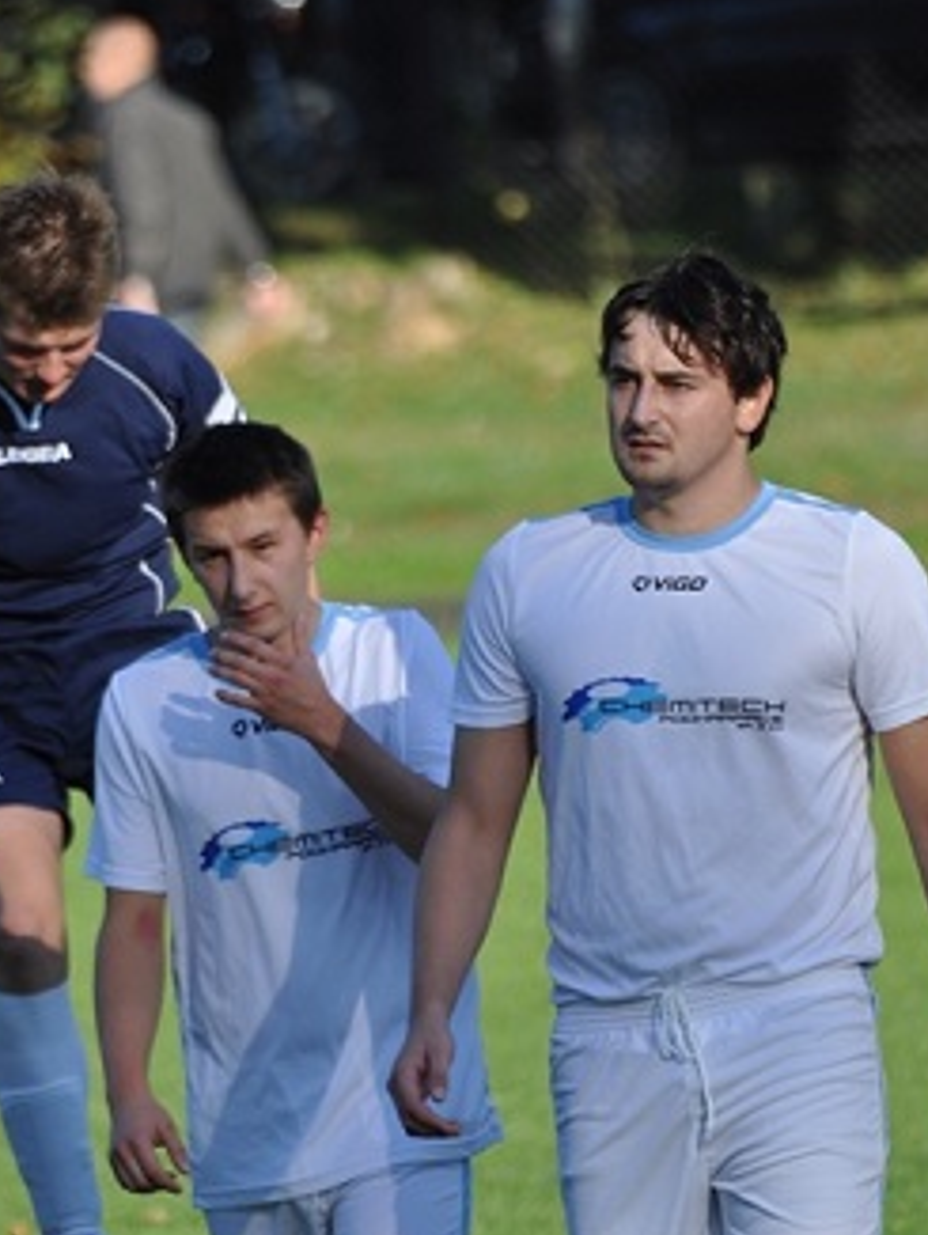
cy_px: 684
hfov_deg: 1.9
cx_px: 233
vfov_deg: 2.5
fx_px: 28416
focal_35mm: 796
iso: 400
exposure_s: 1/1250
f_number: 5.6
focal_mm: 300
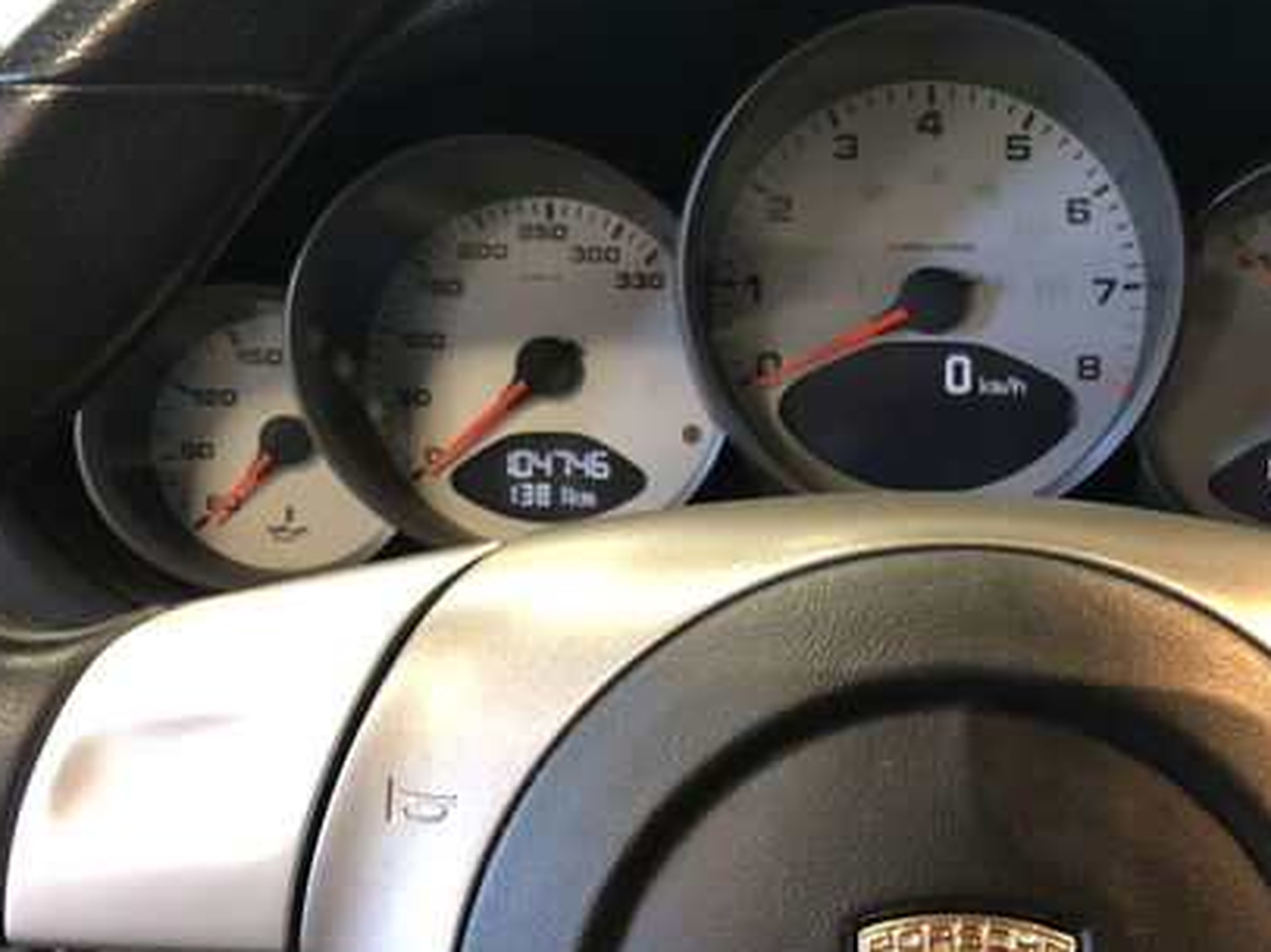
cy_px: 536
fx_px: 1945
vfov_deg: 27.5
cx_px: 933
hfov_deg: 35.5
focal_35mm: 53
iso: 100
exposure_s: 1/6
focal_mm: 3.99
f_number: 1.8
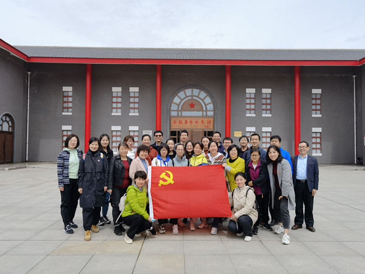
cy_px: 137
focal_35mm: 27
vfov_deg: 51.3
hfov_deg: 65.3
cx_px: 182
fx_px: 285
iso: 50
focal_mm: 6.67
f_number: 1.9
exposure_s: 1/3322
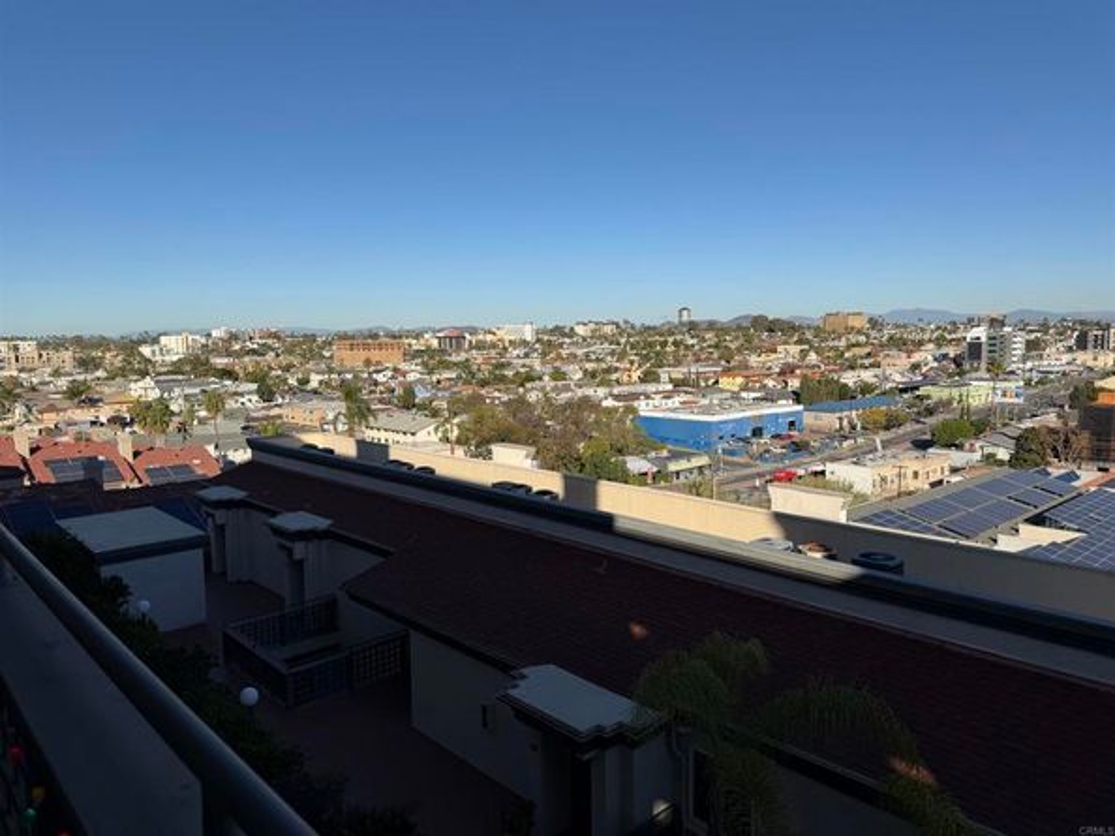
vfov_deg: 56.8
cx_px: 558
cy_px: 418
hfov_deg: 71.6
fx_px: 773
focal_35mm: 24
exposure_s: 1/7353
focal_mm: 6.76
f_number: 1.78
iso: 80
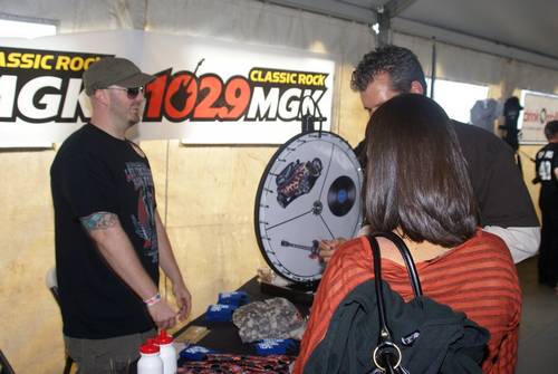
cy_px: 187
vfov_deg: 37.0
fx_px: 559
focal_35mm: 36
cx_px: 279
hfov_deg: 53.1
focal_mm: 24
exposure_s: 1/60
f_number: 5
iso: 200
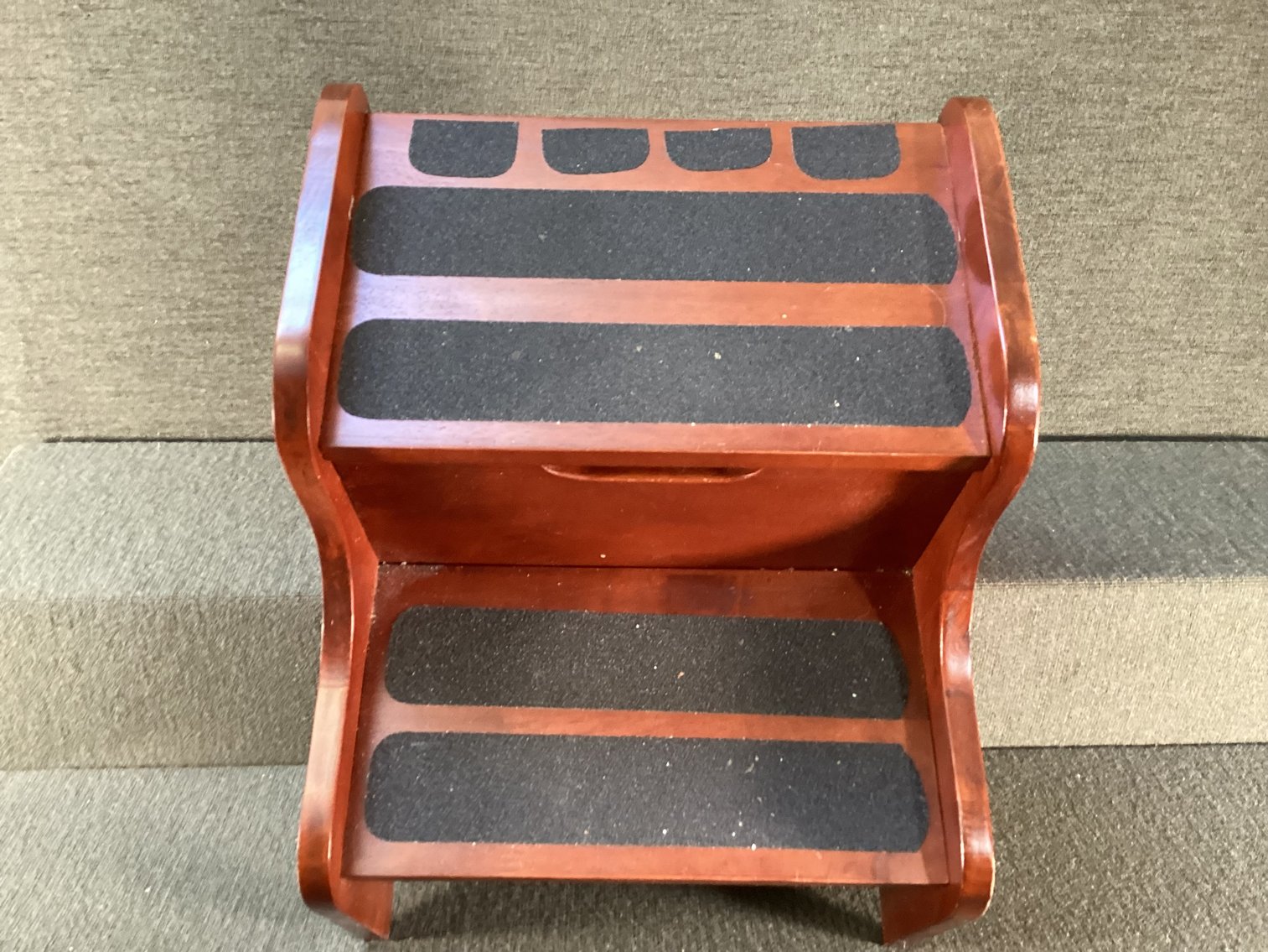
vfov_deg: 45.4
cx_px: 634
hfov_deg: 58.3
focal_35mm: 31
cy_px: 476
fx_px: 1136
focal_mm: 3.3
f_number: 2.4
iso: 250
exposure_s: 1/40
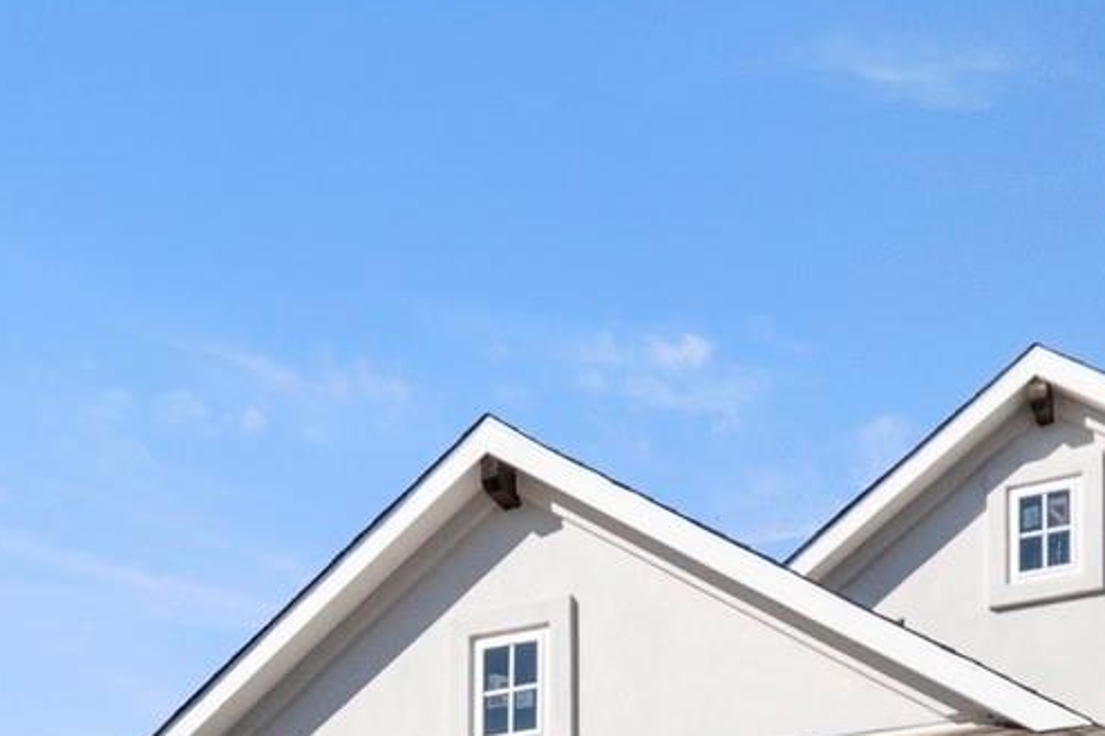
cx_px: 408
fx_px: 2117
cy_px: 1004
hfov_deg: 29.1
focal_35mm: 69
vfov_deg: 18.2
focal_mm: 14
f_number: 8
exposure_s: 1/2500
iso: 400
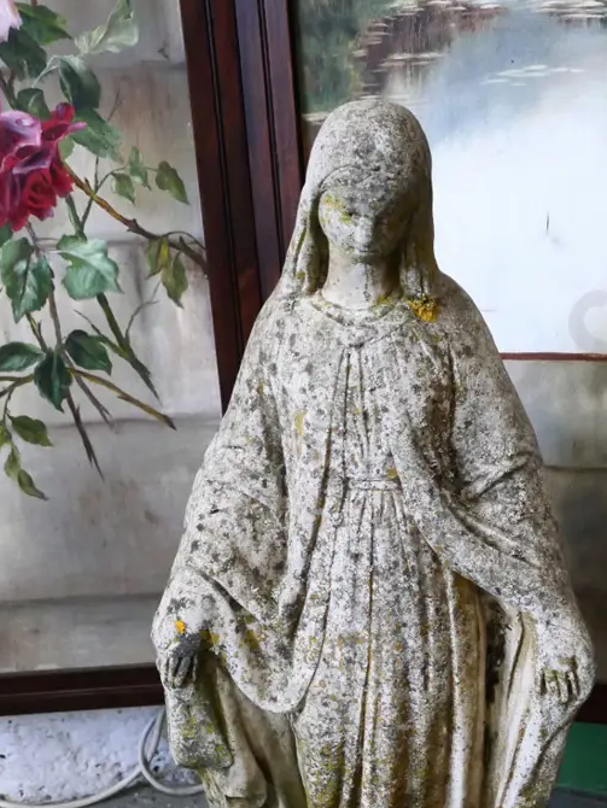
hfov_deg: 26.5
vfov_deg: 34.2
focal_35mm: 55
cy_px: 599
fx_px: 1285
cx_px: 393
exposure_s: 1/125
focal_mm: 18
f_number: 5.6
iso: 3200
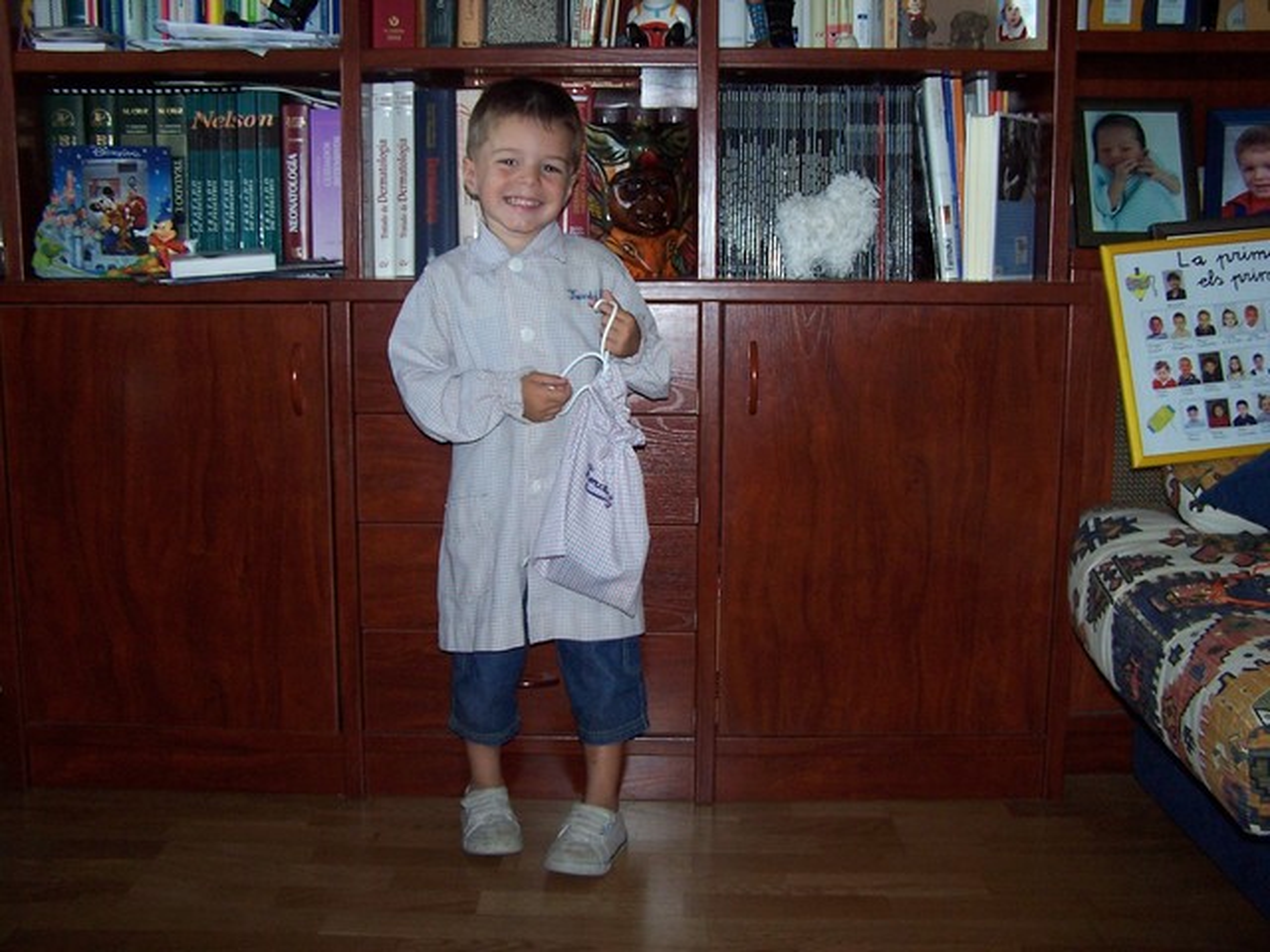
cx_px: 635
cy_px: 476
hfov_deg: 49.0
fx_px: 1394
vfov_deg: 37.7
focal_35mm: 38
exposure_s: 1/60
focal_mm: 6.3
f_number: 2.8
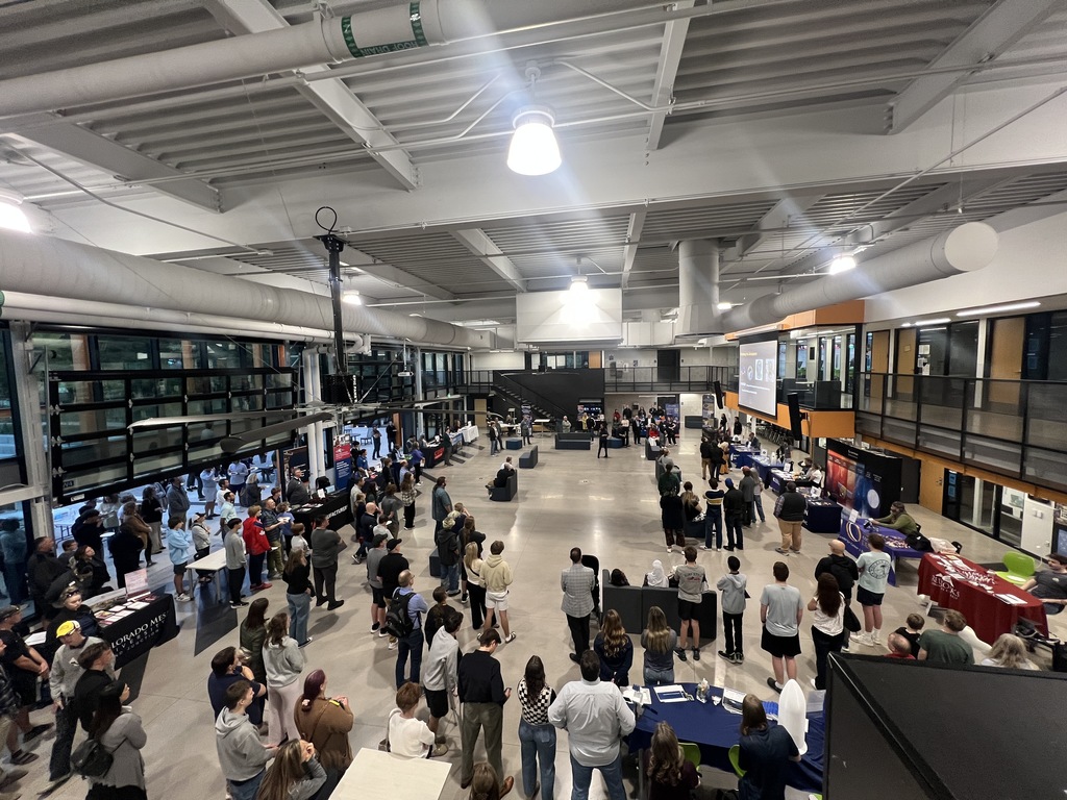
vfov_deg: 89.9
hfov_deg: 106.2
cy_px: 400
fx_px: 401
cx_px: 534
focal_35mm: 13
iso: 200
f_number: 1.8
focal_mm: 1.57
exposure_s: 1/75
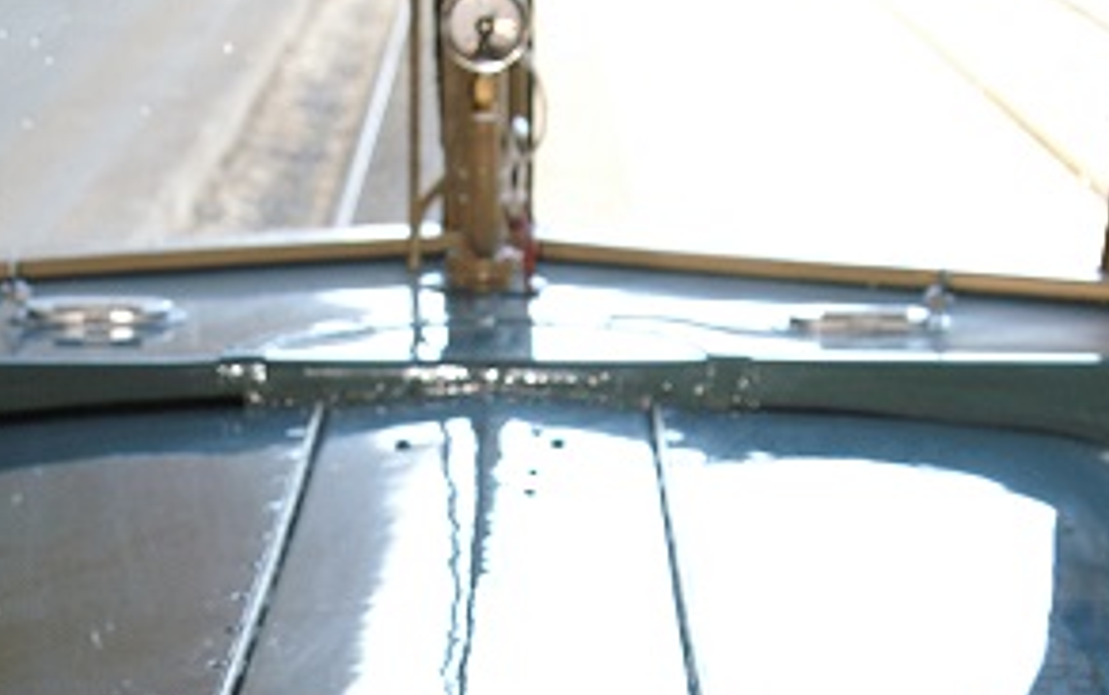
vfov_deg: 11.7
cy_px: 771
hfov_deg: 18.9
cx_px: 444
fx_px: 3327
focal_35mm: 110
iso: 400
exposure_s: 1/125
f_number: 3.5
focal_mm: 28
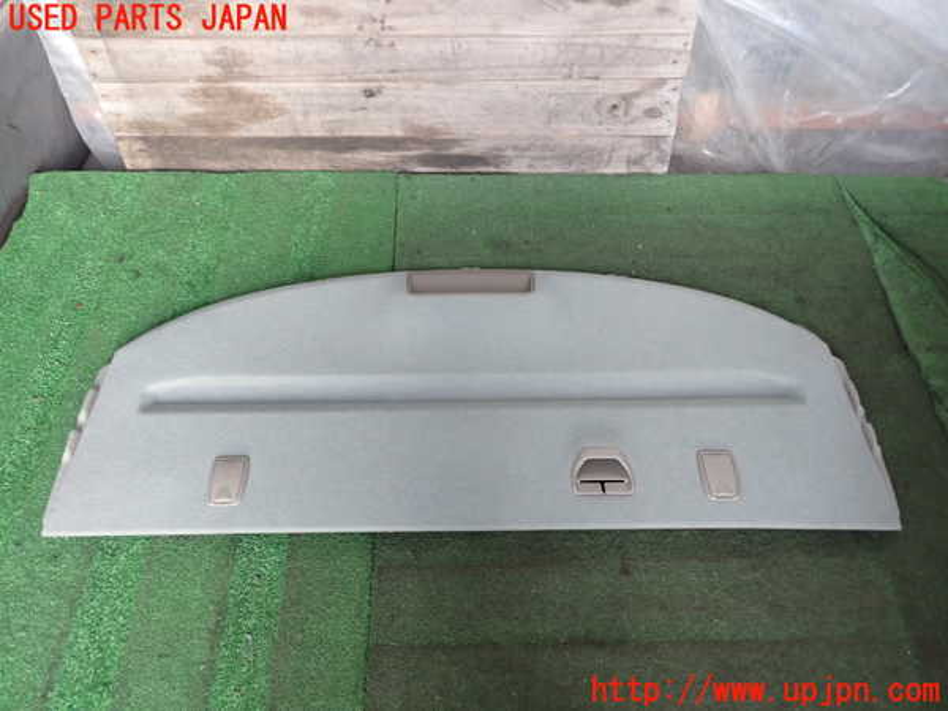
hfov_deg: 60.0
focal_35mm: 30
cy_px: 356
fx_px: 822
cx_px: 474
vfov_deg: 46.8
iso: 320
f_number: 2.3
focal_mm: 5.4
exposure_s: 1/30
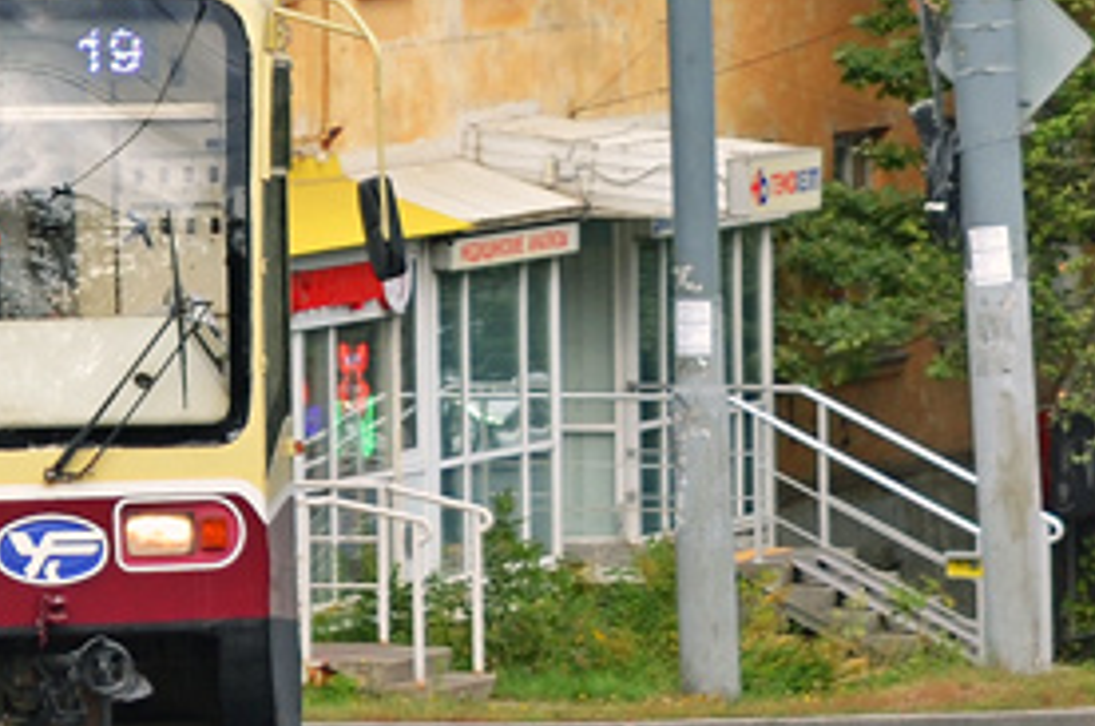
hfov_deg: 3.4
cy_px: -292
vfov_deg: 2.3
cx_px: -972
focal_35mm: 599
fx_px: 18188
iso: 100
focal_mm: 92
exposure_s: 1/160
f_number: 6.3
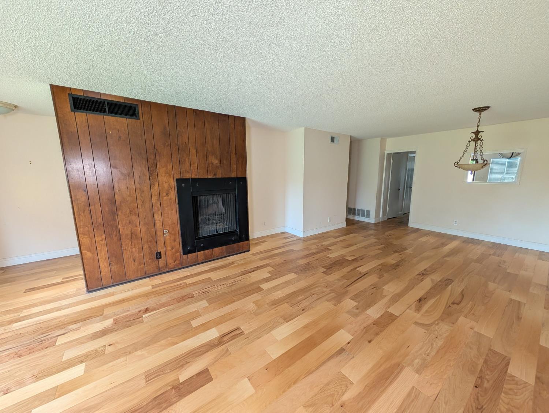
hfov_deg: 110.5
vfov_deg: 94.6
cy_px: 206
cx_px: 274
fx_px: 191
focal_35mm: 12
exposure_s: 1/90.8
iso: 160
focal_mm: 2.02
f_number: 1.7
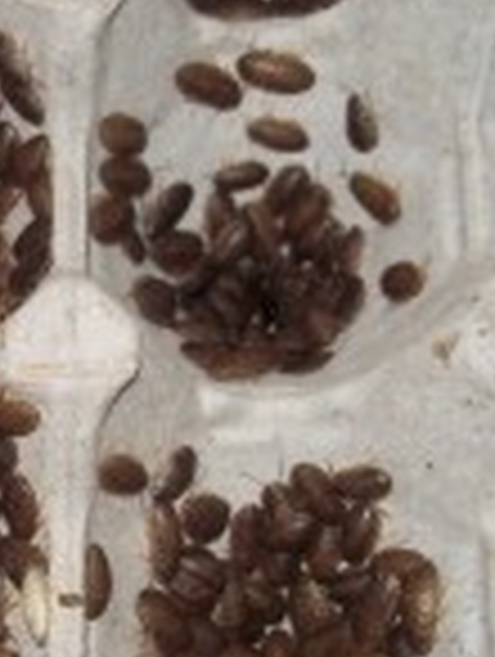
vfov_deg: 16.5
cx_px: -198
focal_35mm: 118
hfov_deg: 12.1
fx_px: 2243
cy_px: 549
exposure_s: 1/30
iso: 80
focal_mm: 6.5
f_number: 3.1
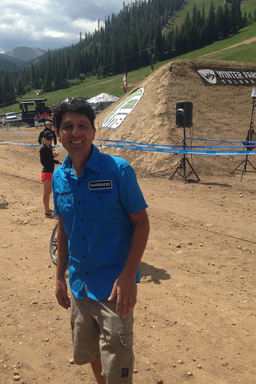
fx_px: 437
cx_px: 94
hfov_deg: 32.5
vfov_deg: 47.4
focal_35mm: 41
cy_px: 187
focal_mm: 4.12
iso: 50
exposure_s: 1/1938
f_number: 2.4
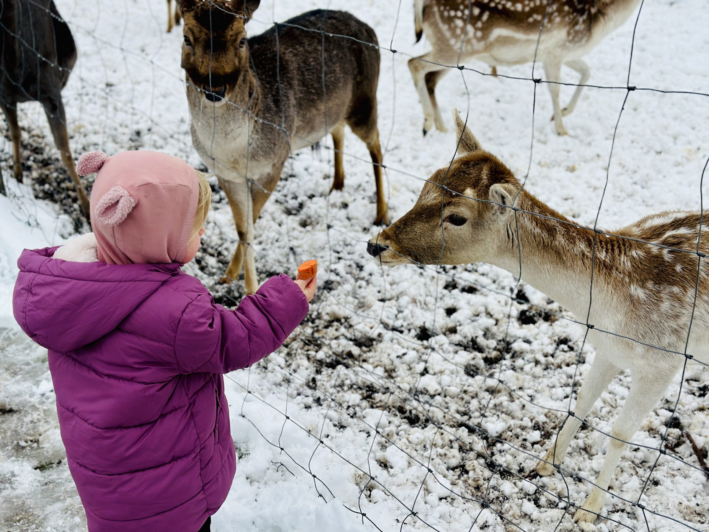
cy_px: 266
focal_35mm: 48
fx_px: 983
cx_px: 354
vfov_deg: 30.3
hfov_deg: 39.7
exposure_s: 1/676
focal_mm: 6.86
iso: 80
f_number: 1.78
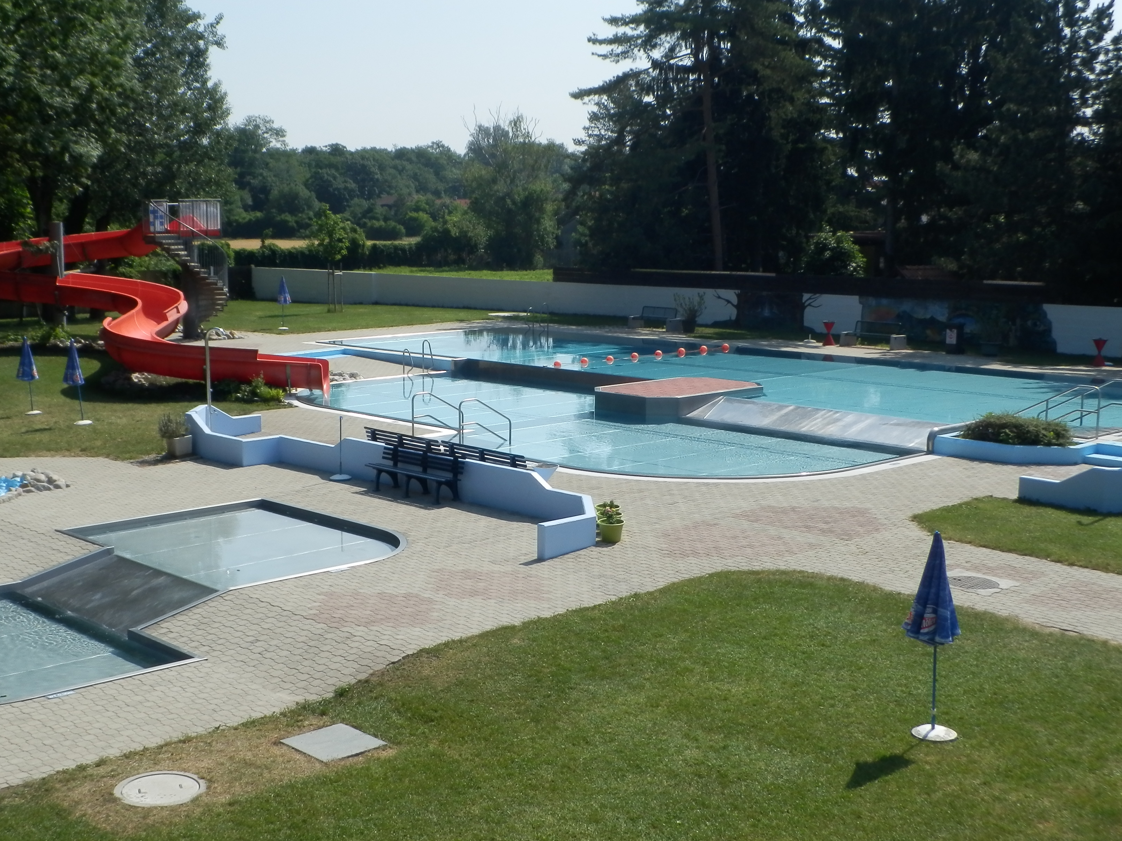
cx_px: 438
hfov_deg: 36.0
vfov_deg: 27.5
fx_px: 1718
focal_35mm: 53
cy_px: 391
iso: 80
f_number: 9.9
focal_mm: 6.6
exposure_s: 1/160
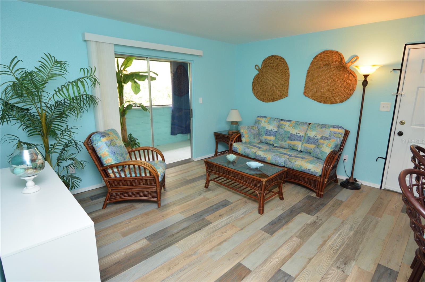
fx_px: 212
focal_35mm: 18
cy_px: 141
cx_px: 212
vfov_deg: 67.3
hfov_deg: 90.1
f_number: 4
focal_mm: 12
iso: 640
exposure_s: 1/60
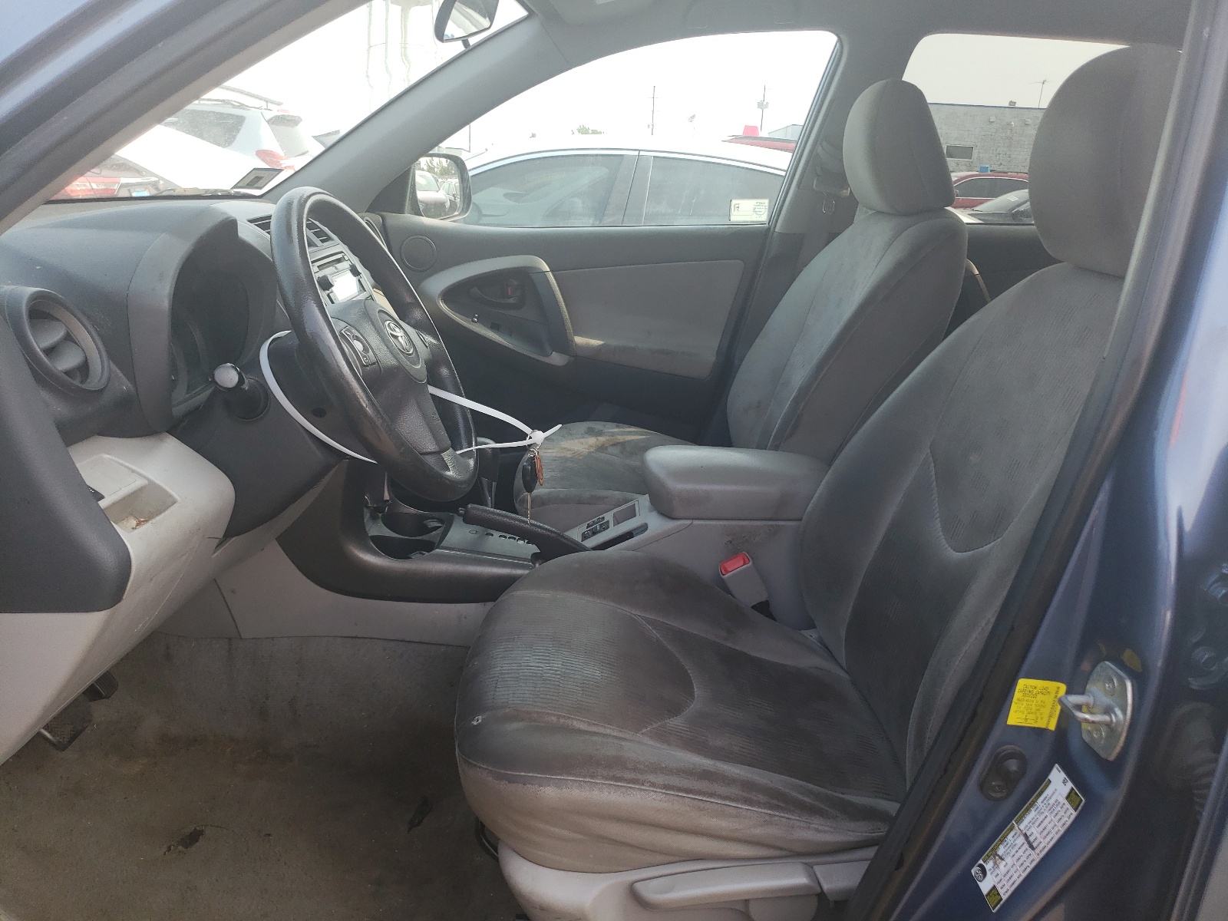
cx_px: 614
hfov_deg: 67.3
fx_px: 922
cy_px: 460
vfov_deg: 53.1
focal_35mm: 26
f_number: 1.5
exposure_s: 1/556
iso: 50
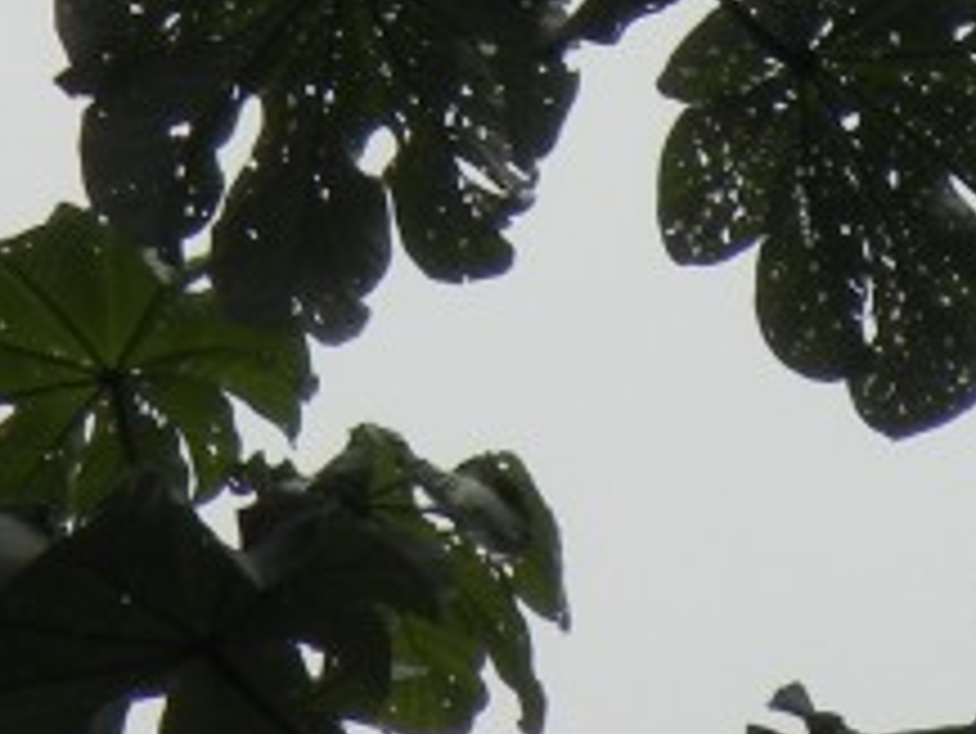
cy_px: -729
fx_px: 39890
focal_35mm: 1414
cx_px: 252
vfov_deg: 1.1
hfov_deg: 1.4
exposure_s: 1/440
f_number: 11.2
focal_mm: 54
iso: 160
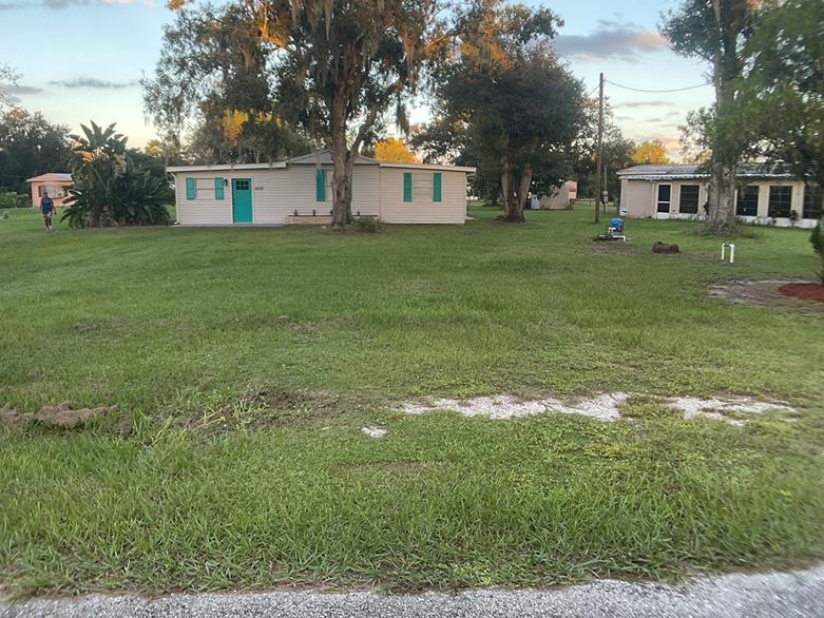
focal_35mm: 38
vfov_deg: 37.7
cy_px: 282
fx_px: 905
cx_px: 430
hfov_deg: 49.0
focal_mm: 3
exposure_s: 1/120
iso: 32
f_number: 1.8
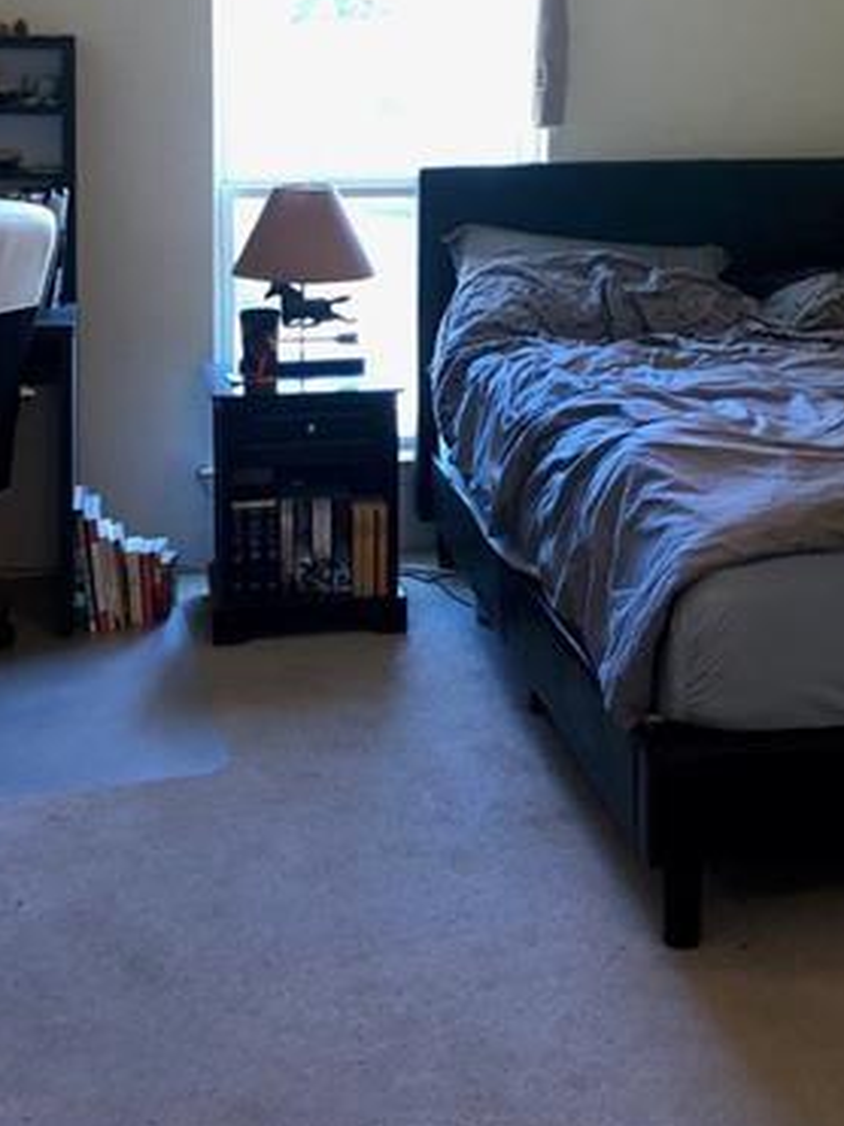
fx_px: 1887
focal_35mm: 58
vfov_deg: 32.7
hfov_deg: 25.1
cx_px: 553
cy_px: 291
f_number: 1.8
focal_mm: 4
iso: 40
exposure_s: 1/17
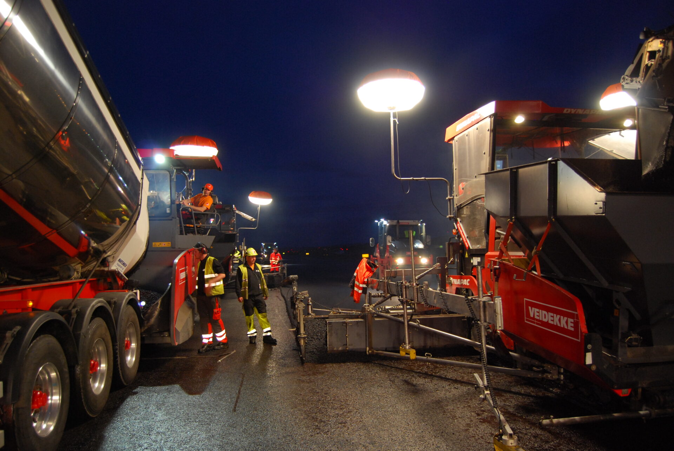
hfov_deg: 67.3
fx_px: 506
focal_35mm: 27
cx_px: 337
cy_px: 226
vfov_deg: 48.0
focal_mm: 18
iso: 560
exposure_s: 1/30
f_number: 3.5
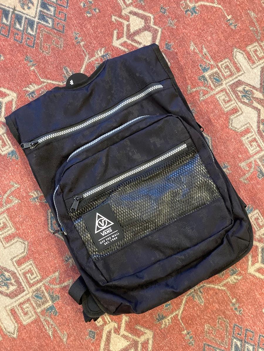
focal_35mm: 28
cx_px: 132
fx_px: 285
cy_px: 176
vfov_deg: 63.4
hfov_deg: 49.7
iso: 640
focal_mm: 3.99
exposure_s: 1/30
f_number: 1.8
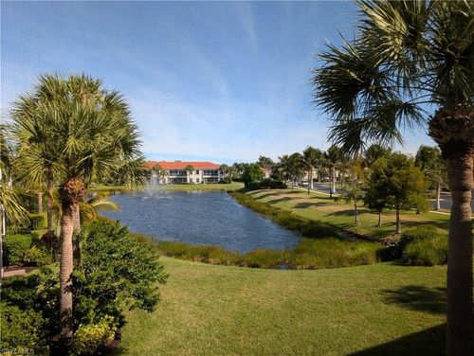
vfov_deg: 56.9
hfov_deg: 71.5
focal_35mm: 24
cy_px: 178
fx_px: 329
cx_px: 237
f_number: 1.68
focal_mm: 6.9
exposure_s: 1/573
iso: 22
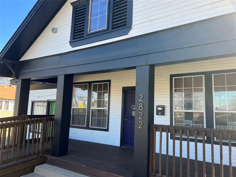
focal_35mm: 26
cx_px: 118
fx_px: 177
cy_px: 88
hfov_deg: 67.3
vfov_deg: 53.1
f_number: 1.5
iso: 50
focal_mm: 5.7
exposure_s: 1/528
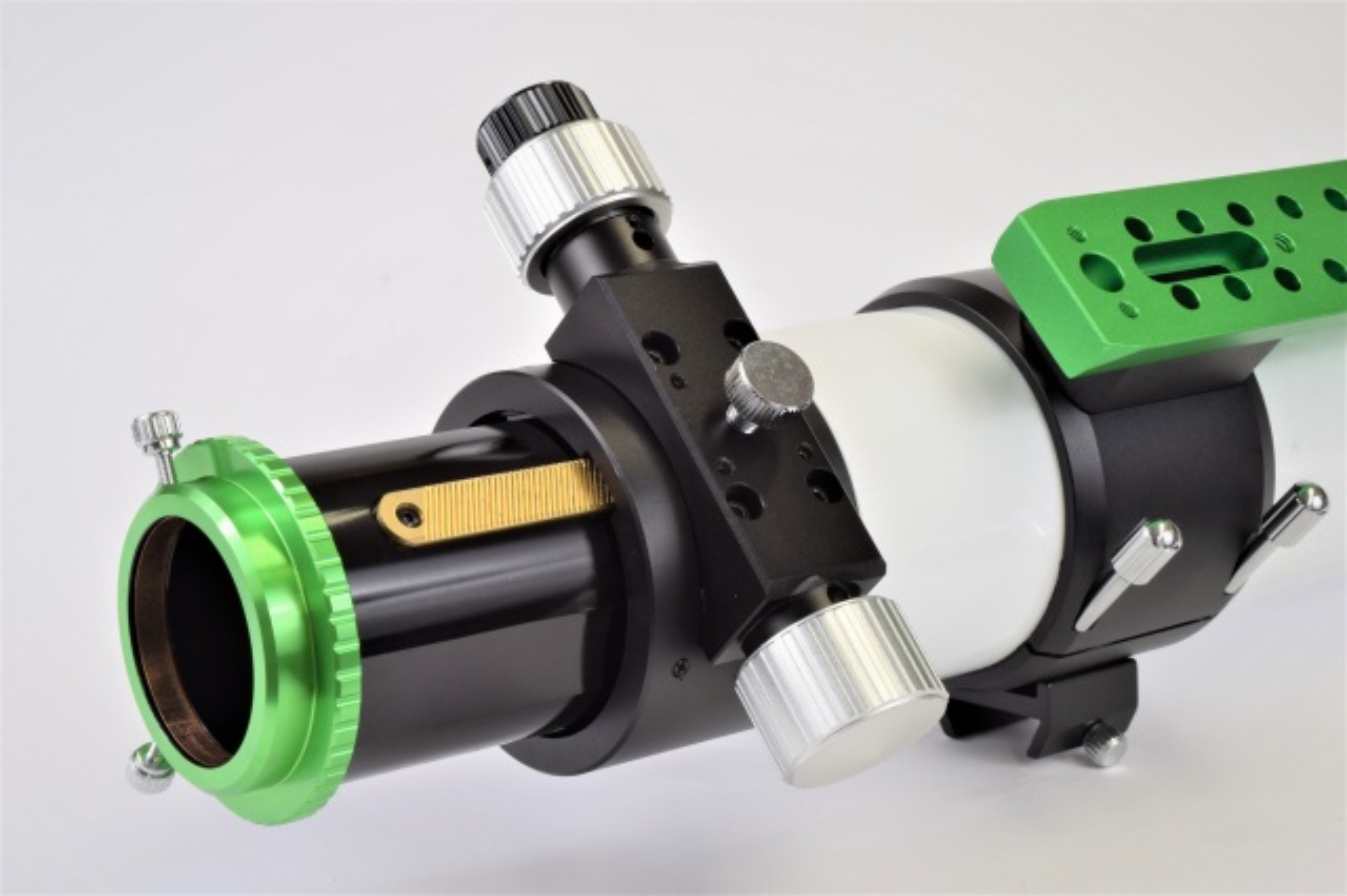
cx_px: 674
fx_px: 2917
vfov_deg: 17.5
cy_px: 448
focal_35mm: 78
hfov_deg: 26.0
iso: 200
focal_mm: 52
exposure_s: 1/4
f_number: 20
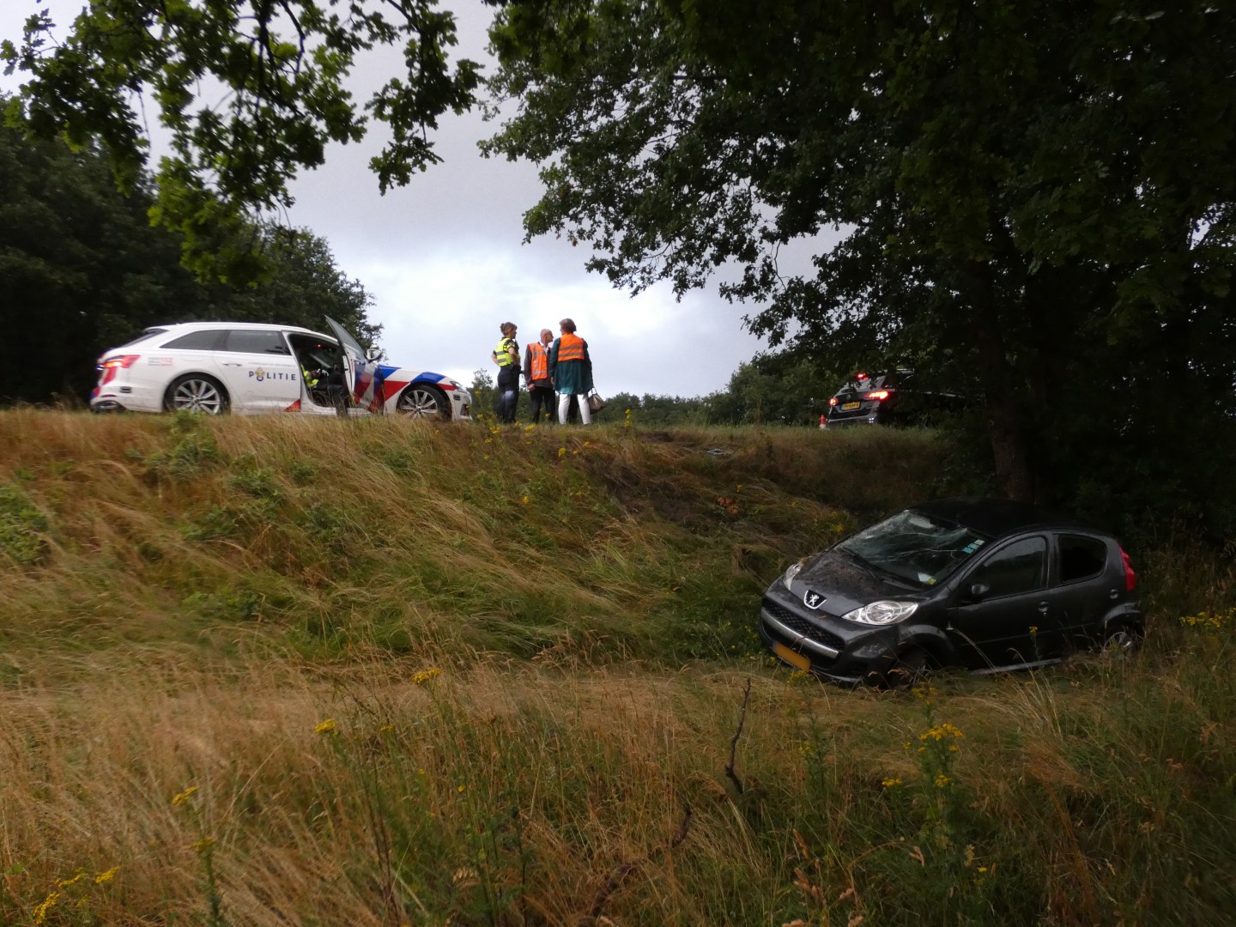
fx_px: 1071
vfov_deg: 46.8
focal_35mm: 30
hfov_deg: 60.0
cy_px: 464
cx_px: 618
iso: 500
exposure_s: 1/80
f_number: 3.3
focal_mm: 5.3
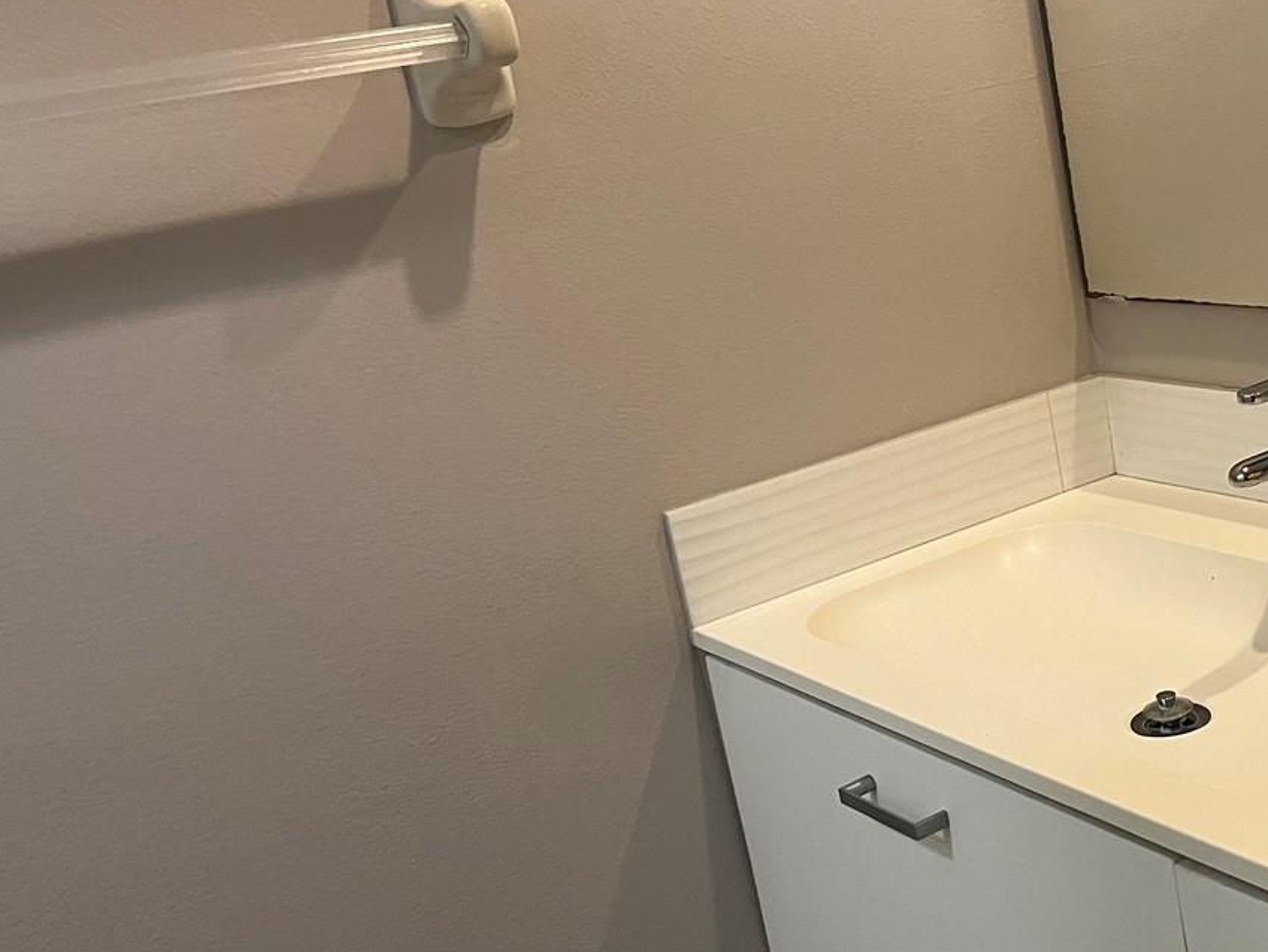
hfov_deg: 36.5
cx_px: 1141
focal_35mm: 49
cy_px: 520
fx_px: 1795
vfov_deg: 29.7
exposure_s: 1/60
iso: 160
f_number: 1.6
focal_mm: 5.1
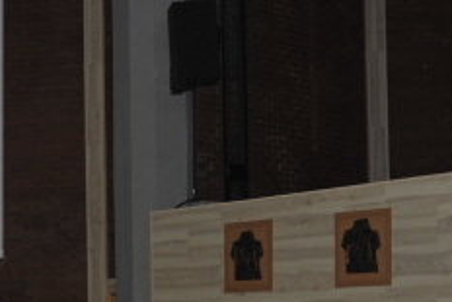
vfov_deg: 10.9
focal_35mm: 124
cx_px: -189
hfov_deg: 15.4
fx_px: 1558
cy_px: 358
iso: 200
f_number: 5.6
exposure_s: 1/60
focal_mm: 40
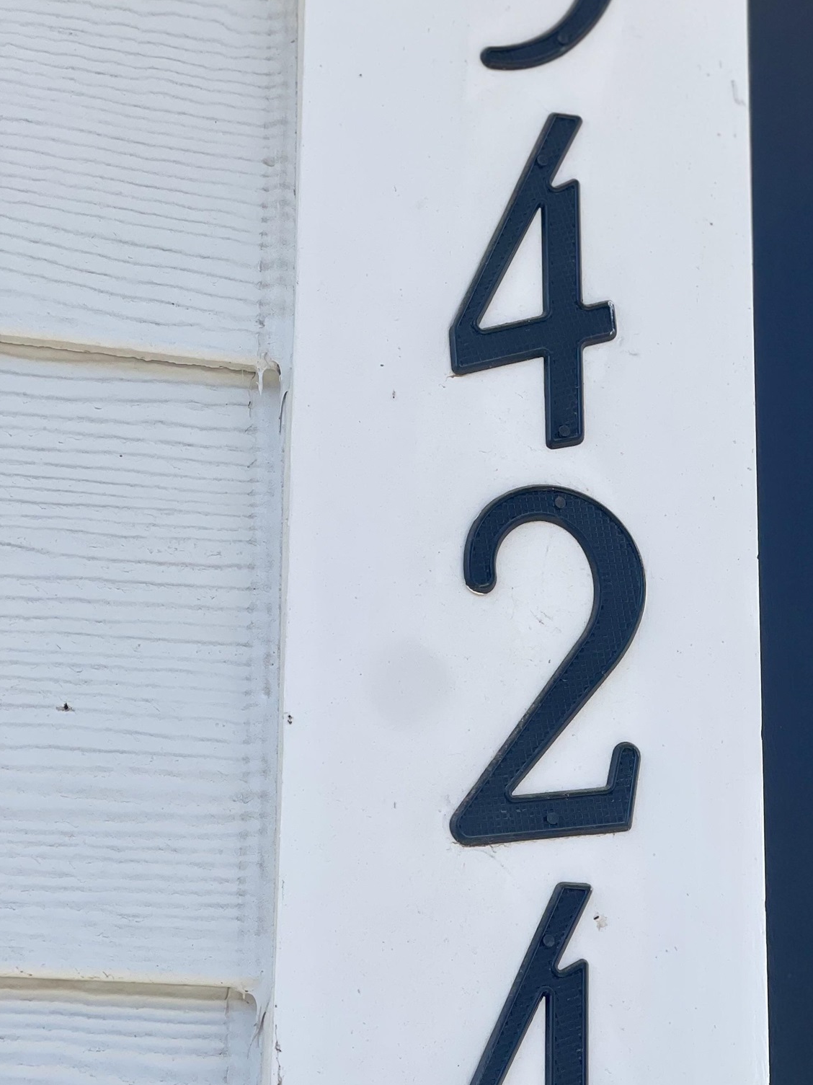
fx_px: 3070
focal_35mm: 98
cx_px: 616
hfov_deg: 15.0
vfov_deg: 20.0
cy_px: 546
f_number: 2.2
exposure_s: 1/633
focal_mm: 7.5
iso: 32
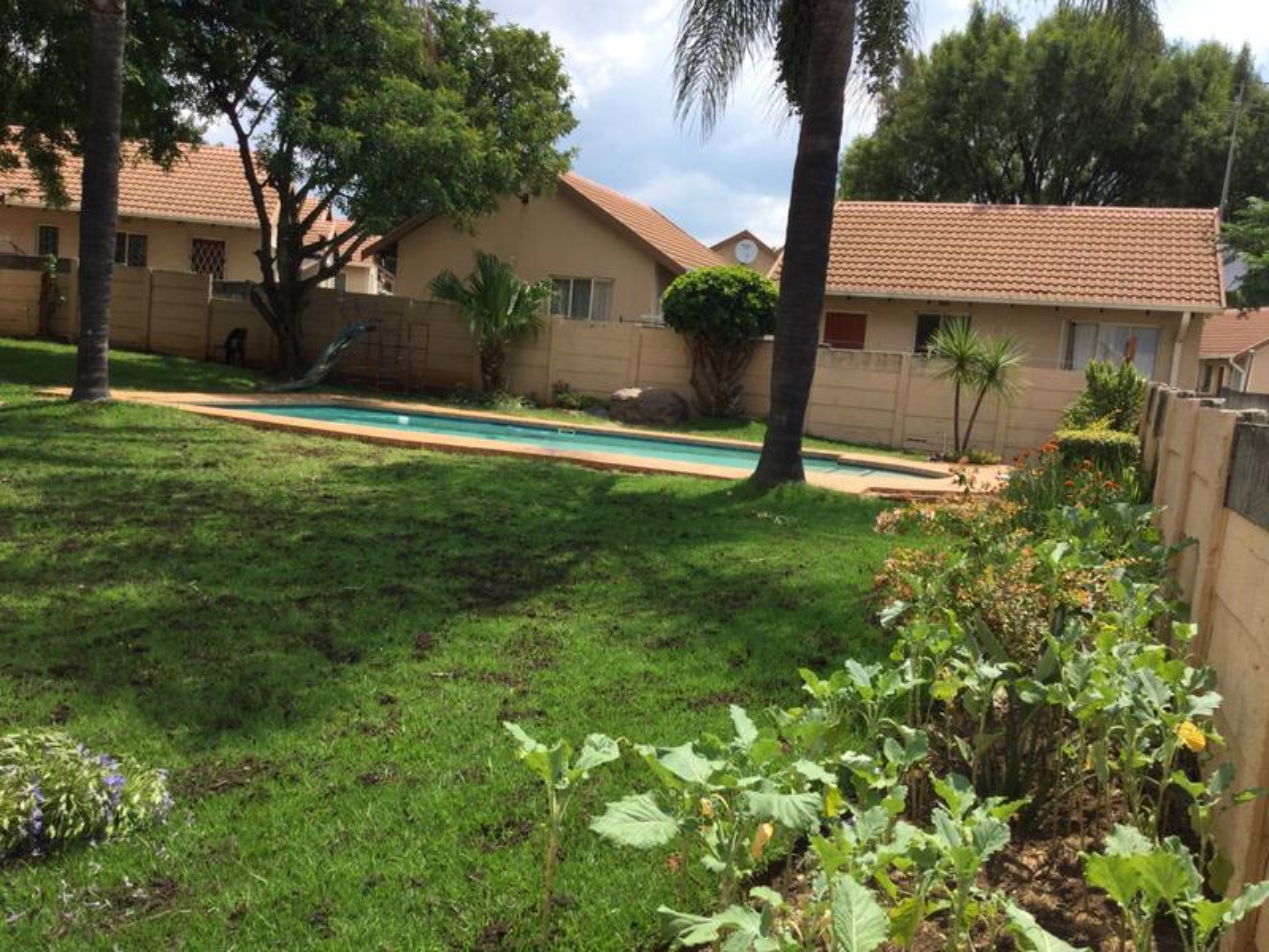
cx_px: 634
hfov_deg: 58.4
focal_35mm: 31
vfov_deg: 45.4
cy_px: 476
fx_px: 1136
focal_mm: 3.3
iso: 25
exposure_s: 1/1148
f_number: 2.4
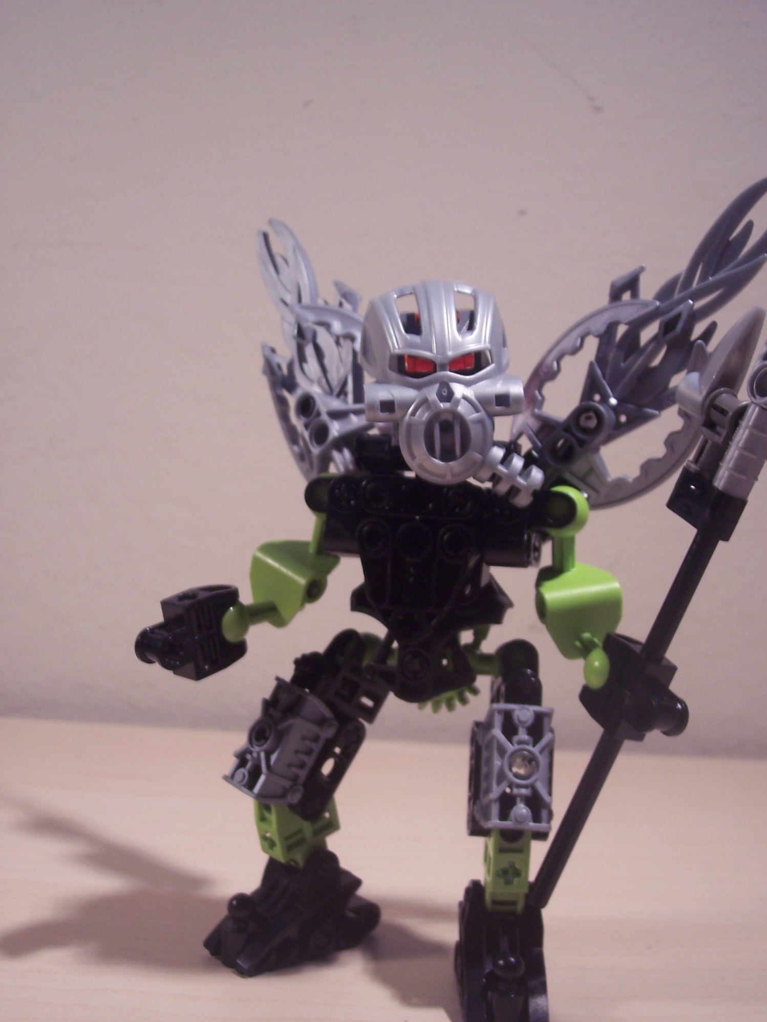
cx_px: 438
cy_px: 578
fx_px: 1329
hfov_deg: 32.1
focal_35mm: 45
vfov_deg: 42.0
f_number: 3.4
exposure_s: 1/45
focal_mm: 8
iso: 100
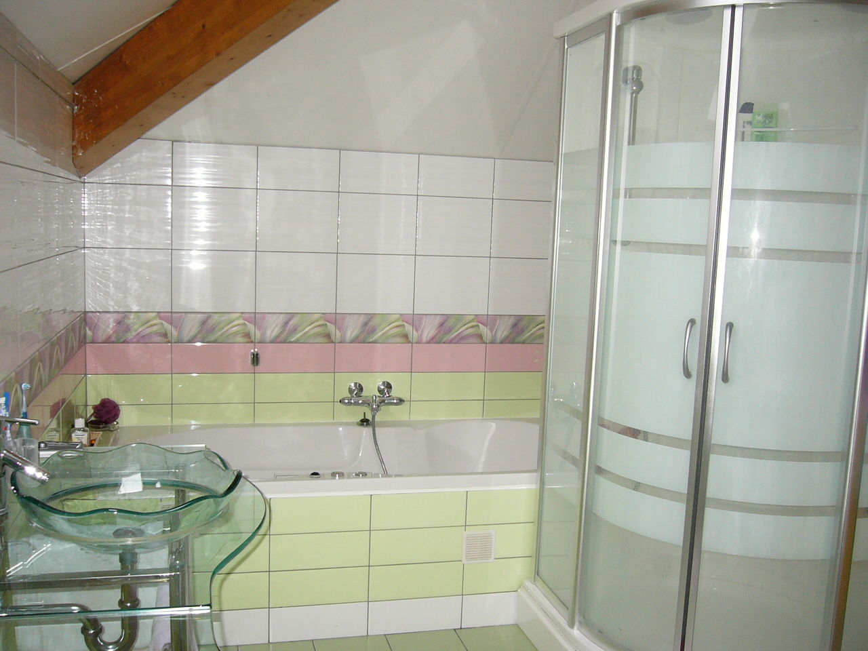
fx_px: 878
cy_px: 326
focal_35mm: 35
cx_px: 434
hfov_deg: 52.6
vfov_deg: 40.7
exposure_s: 1/60
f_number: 2.8
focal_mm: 5.8
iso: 200
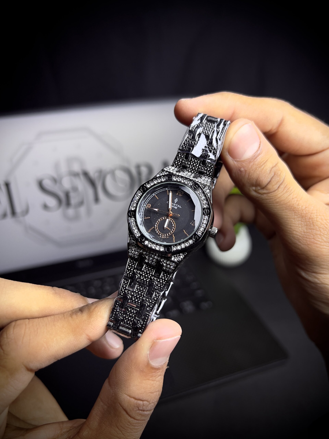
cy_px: 220
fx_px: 329
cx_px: 164
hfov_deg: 53.1
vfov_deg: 67.3
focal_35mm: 26
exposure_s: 1/270
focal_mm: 5.7
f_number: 1.5
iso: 40
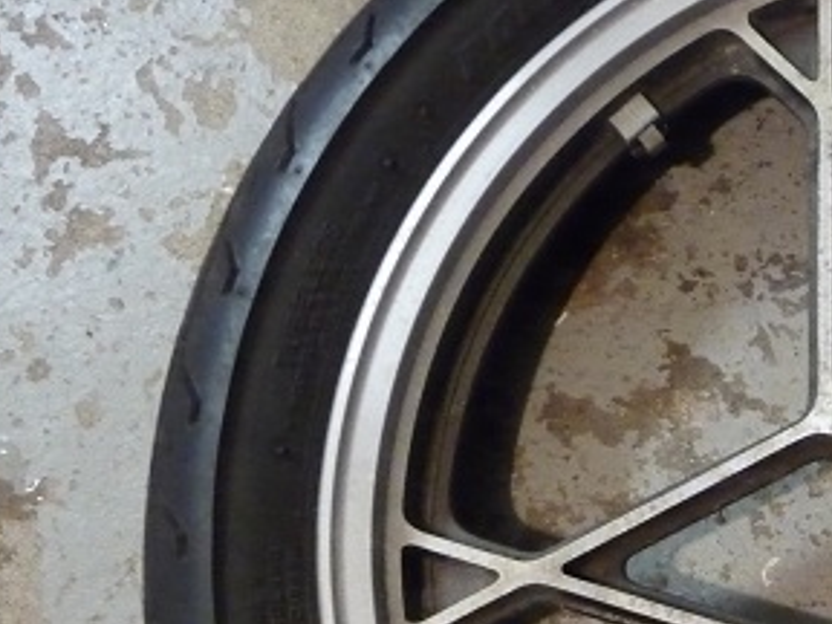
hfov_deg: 23.9
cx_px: 1040
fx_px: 1755
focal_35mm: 73
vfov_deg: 19.6
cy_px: 610
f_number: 3.3
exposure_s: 1/15
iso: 800
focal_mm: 4.7
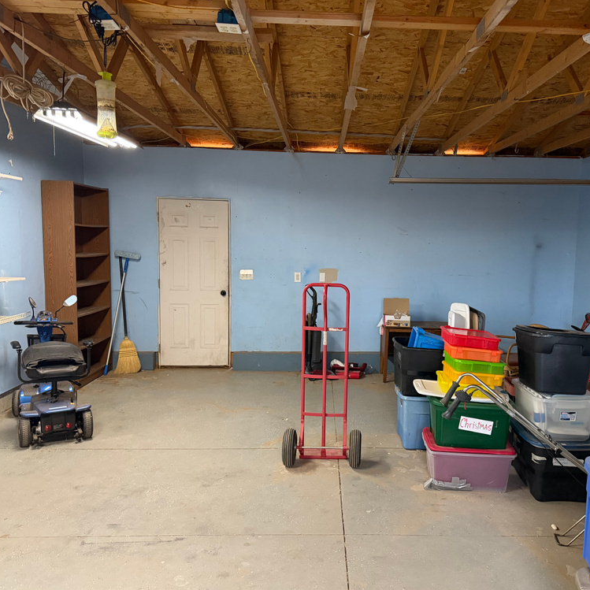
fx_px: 559
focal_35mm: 29
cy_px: 301
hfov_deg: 55.2
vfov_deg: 55.6
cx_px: 358
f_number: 1.78
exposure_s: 1/40
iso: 640
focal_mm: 6.76
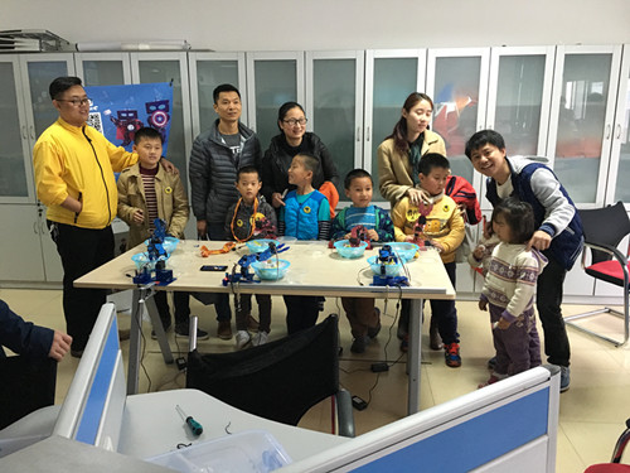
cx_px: 315
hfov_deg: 61.7
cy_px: 236
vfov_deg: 48.2
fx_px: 528
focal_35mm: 29
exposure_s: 1/17
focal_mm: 4.15
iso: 200
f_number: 2.2
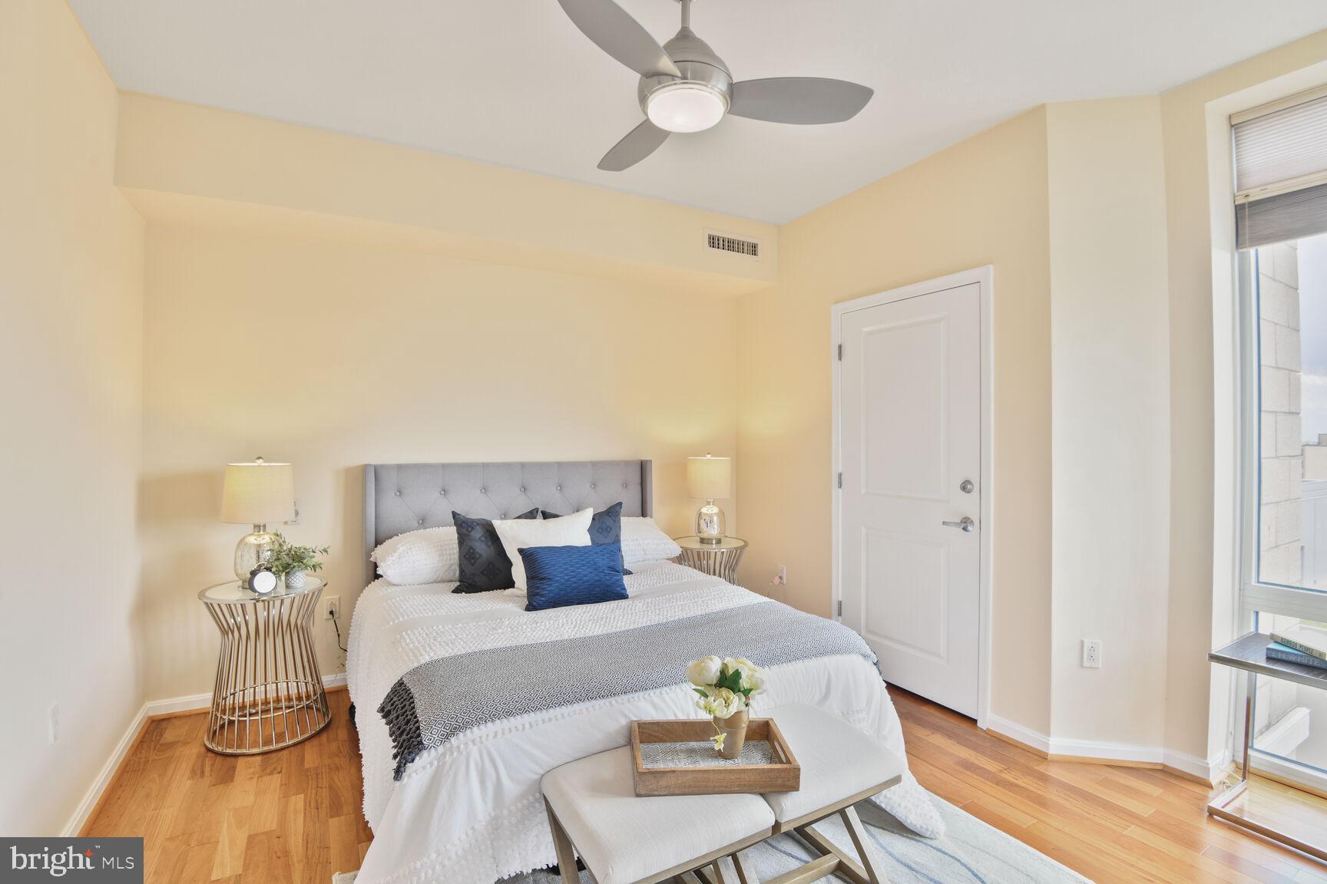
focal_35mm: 16
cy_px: 442
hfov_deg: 96.7
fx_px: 590
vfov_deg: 73.7
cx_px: 664
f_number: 8
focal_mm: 16
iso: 200
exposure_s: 1/8
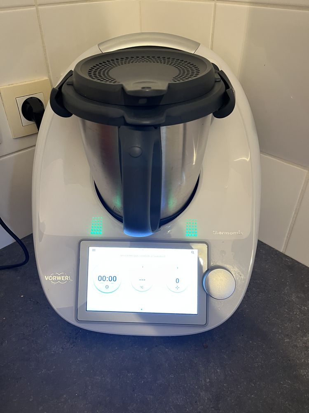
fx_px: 309
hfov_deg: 53.1
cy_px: 206
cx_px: 154
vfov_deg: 67.3
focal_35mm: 26
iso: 200
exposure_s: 1/50
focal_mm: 5.1
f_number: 1.6
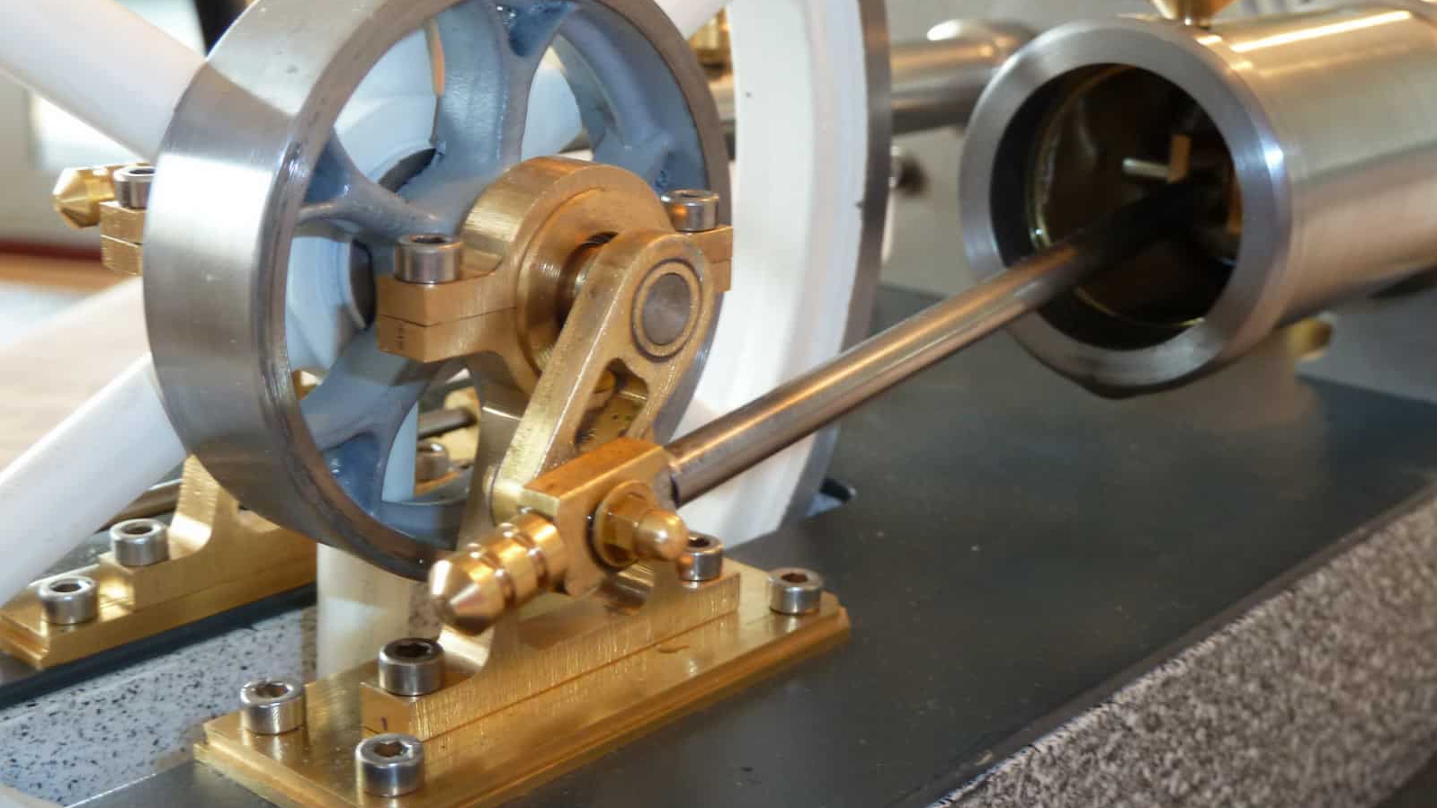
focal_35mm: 48
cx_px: 718
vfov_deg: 24.9
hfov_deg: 42.9
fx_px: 1829
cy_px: 378
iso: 125
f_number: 3.7
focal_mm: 7.3
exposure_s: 1/30
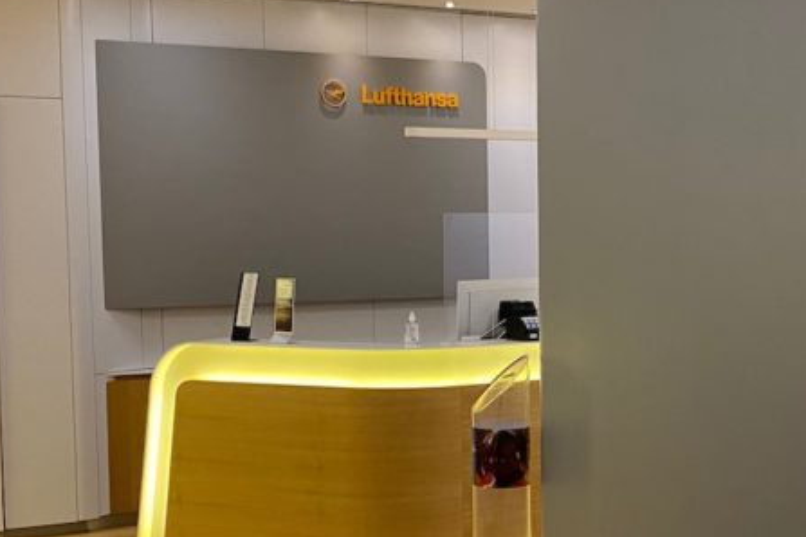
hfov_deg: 32.0
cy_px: 351
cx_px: 555
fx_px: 1388
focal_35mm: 62
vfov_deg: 21.8
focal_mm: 4.25
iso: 250
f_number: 1.8
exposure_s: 1/60
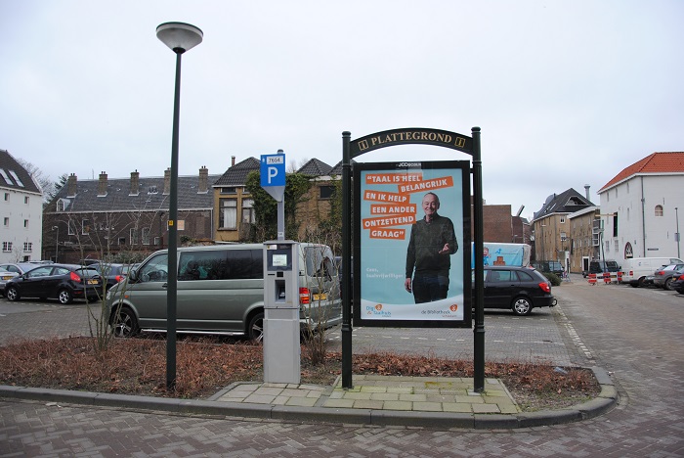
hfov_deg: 67.3
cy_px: 229
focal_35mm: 27
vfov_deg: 48.0
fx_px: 513
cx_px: 342
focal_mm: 18
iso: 200
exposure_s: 1/60
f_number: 4
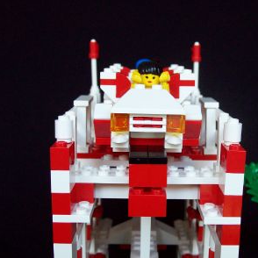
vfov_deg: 31.6
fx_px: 455
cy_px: 130
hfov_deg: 31.6
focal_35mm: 54
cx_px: 146
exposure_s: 1/42
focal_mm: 7.6
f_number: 3
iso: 129
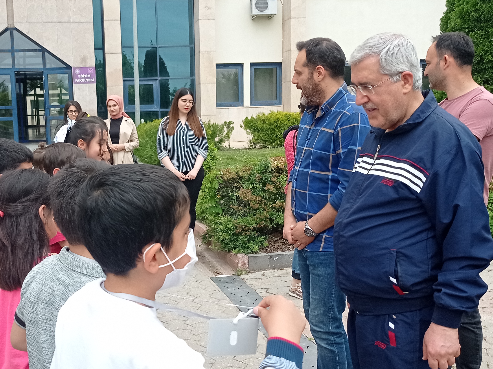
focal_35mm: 50
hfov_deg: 37.8
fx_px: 711
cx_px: 161
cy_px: 193
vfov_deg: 29.1
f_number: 1.79
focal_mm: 4.7
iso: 107
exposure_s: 1/931
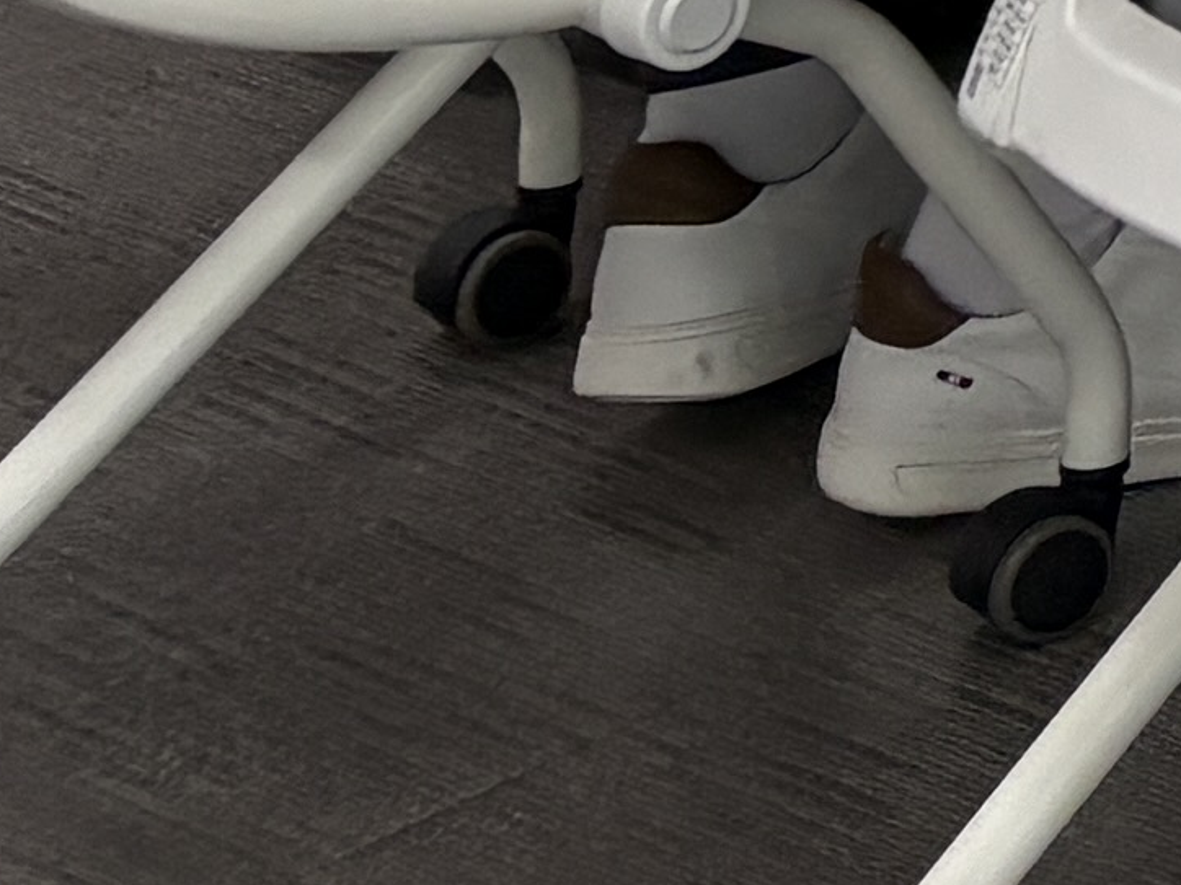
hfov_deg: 7.6
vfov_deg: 6.1
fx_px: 6994
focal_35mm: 205
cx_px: 4269
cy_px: -2565
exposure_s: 1/232
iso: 64
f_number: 1.6
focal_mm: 5.96
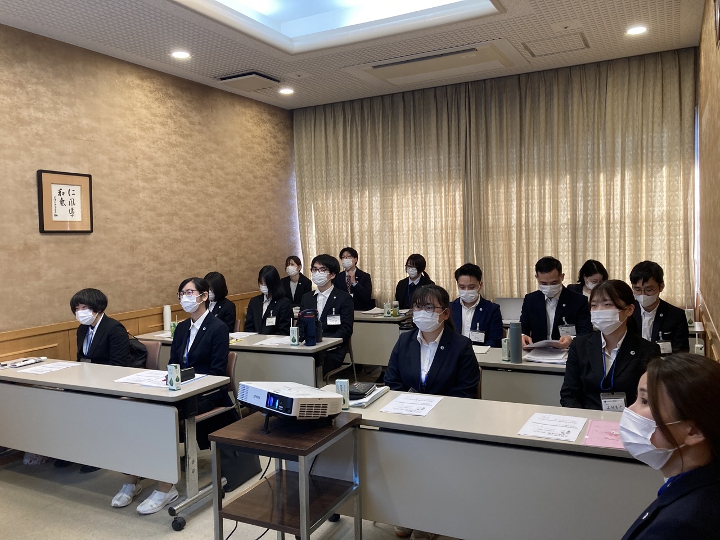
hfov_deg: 63.4
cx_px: 360
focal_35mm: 28
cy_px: 270
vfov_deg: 49.7
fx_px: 582
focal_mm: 3.99
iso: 80
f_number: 1.8
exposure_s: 1/60
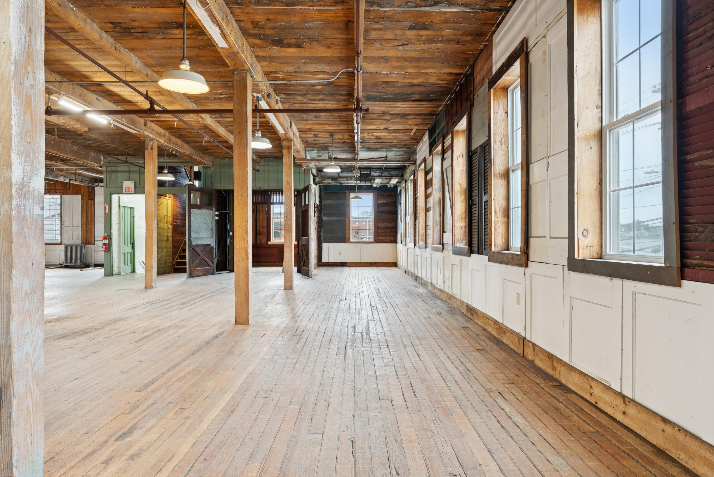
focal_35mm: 22
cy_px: 238
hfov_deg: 78.6
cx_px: 357
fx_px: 437
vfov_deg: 57.3
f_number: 7.1
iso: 320
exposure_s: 1/5
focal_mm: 22
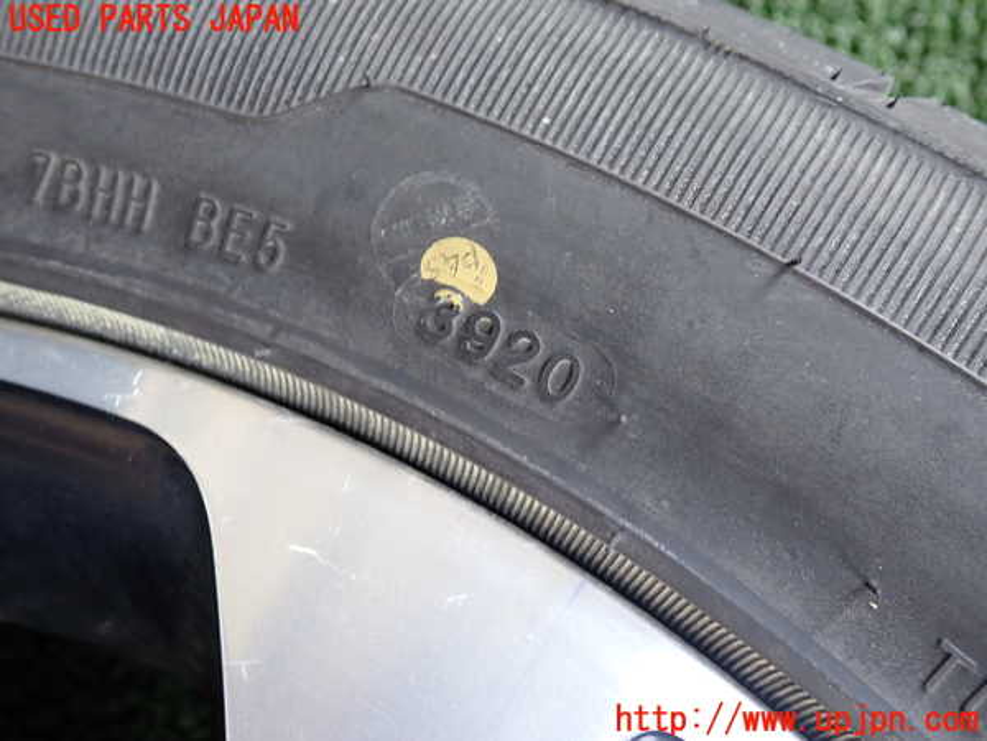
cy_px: 370
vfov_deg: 46.8
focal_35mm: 30
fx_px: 855
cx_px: 494
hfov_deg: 60.0
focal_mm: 5.4
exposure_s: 1/50
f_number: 2.3
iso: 200
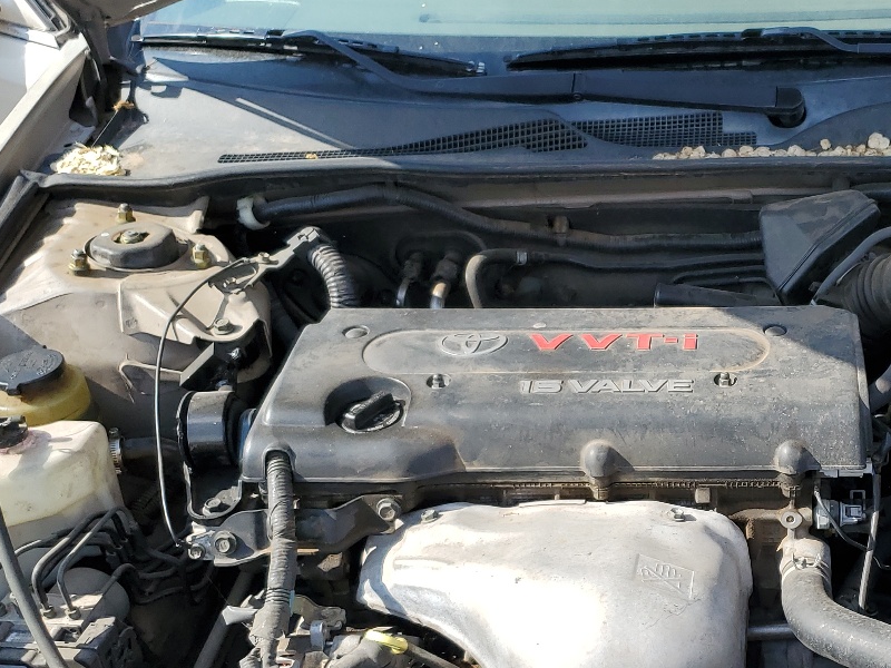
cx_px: 695
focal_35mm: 52
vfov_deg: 27.9
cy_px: 445
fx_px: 1338
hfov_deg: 35.8
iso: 50
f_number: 1.5
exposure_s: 1/1429
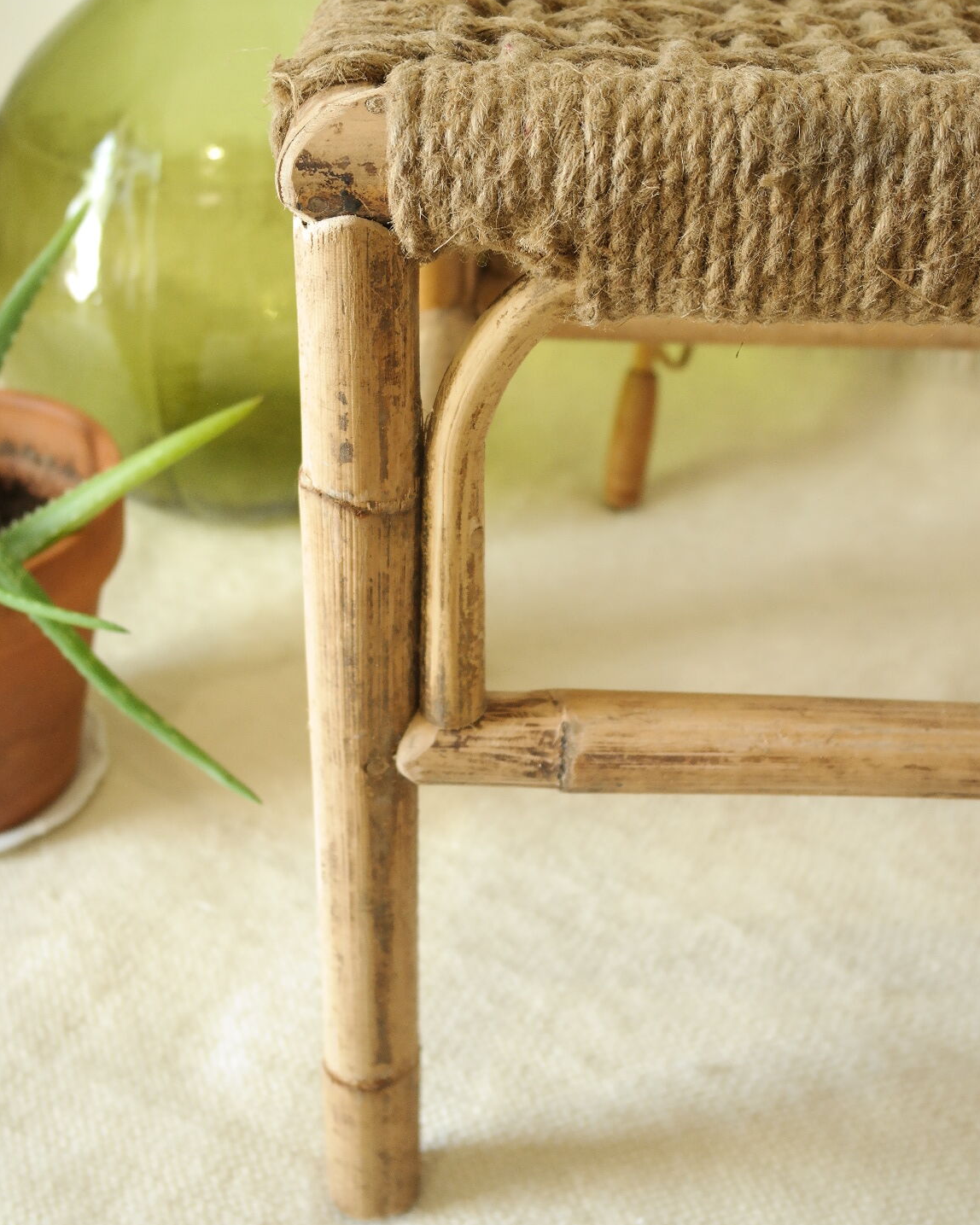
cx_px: 490
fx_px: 1885
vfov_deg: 35.9
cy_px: 521
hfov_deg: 29.1
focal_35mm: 52
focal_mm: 30
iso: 800
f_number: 5.6
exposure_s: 1/30
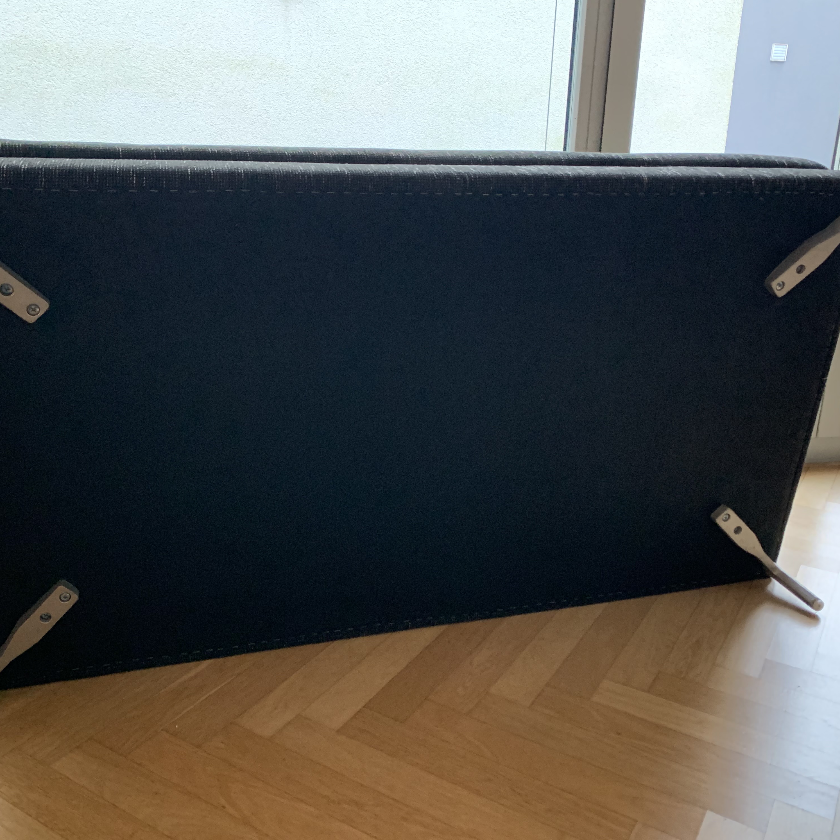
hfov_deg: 52.5
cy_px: 419
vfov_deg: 52.5
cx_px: 393
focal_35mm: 31
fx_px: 851
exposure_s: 1/42
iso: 400
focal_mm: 4.25
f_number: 1.8
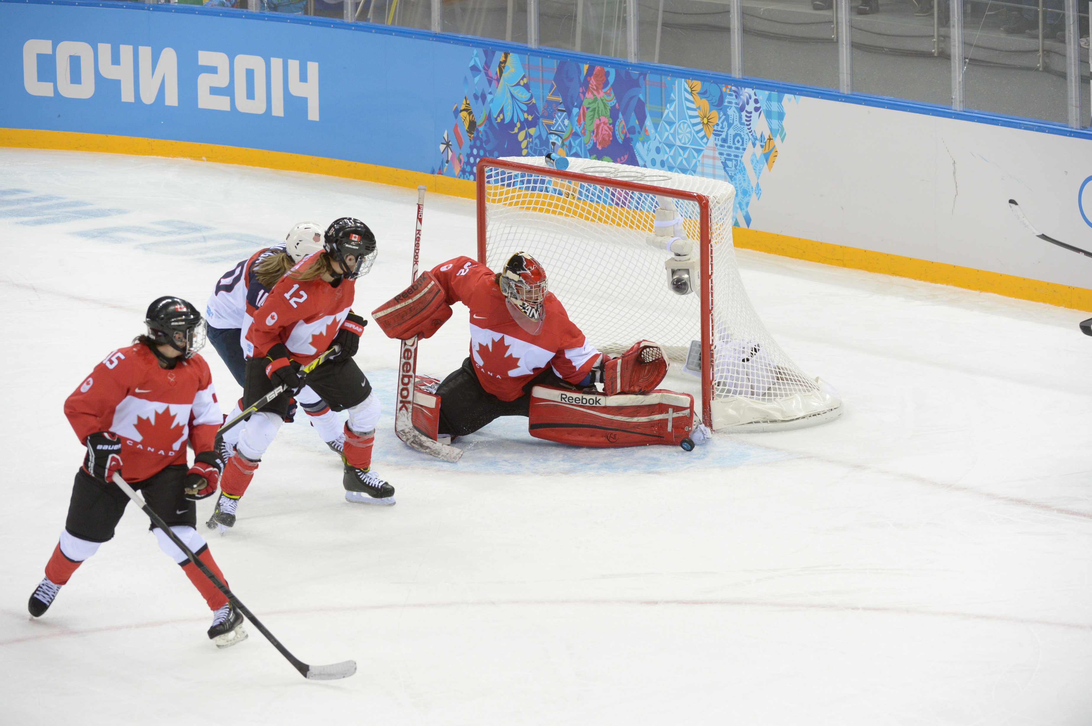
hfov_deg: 10.3
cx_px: 546
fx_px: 6060
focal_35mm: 200
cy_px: 363
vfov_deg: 6.9
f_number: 5.6
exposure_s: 1/1000
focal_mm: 200
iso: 2500
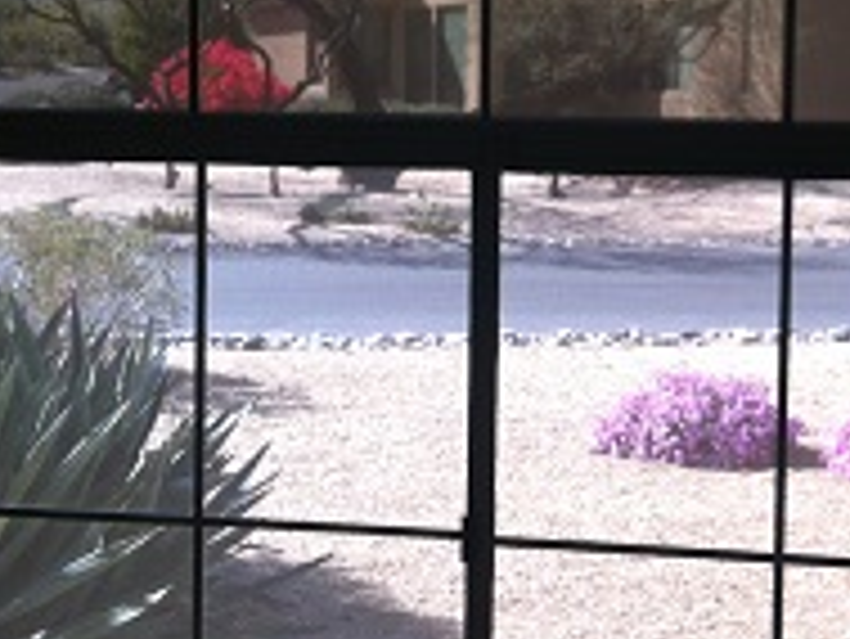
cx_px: 567
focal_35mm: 85
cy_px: 182
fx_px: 2089
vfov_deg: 17.3
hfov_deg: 22.9
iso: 80
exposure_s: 1/60
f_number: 2.8
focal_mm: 3.85
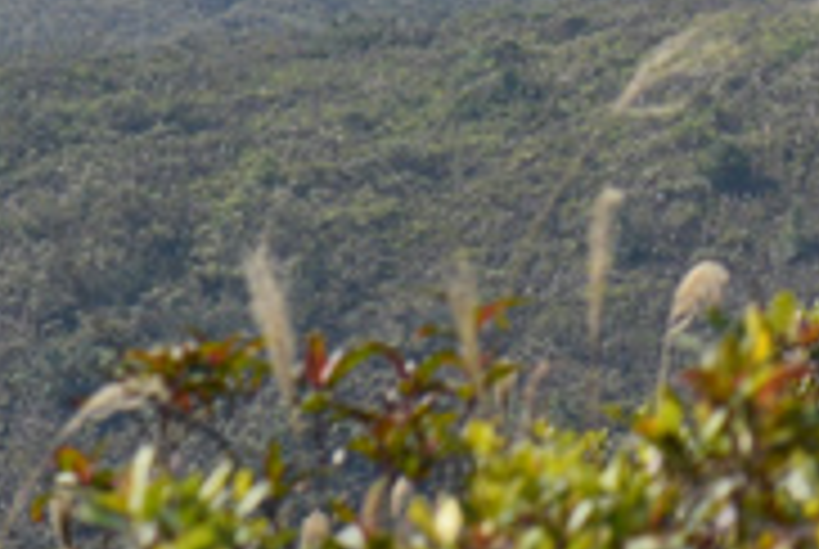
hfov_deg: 2.5
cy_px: -738
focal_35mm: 829
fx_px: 18882
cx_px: 2133
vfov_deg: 1.7
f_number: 9
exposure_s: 1/250
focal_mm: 105
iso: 100
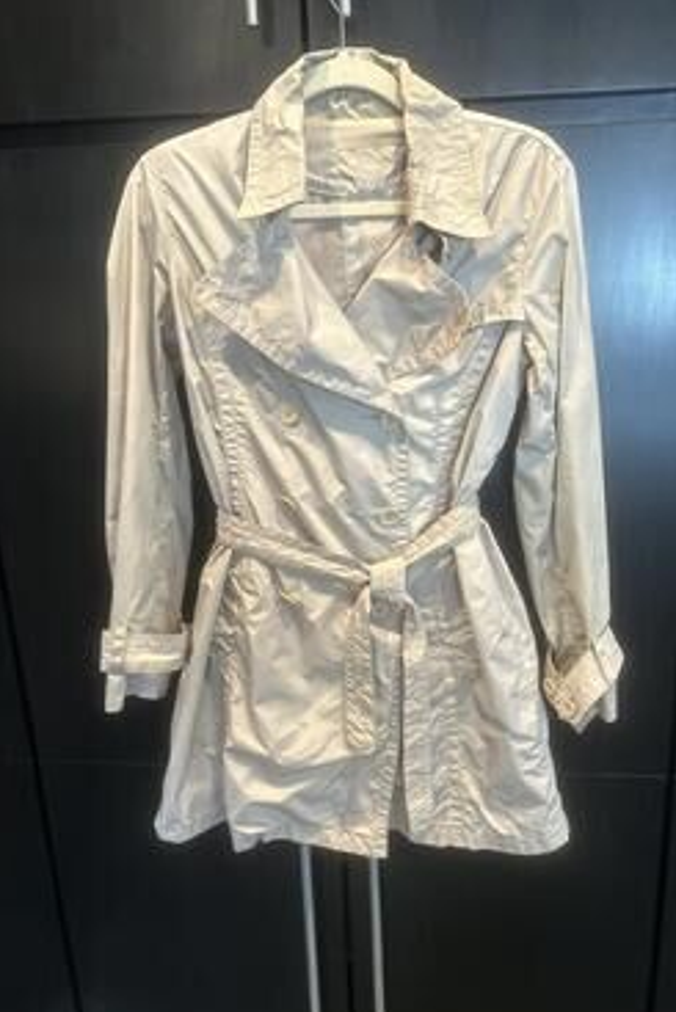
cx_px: 367
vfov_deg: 65.4
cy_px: 518
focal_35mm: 28
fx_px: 788
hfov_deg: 46.4
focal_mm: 5.7
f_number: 1.5
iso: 200
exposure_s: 1/60
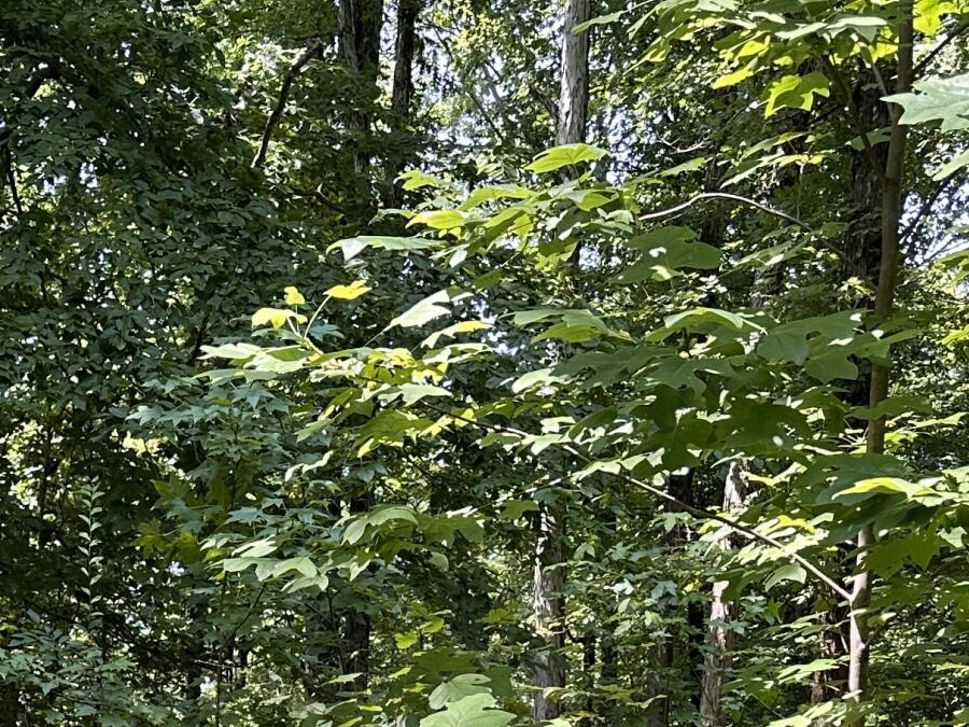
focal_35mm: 80
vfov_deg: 16.4
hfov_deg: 22.9
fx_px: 2239
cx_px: -107
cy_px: 1178
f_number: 1.78
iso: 80
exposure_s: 1/260
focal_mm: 6.86
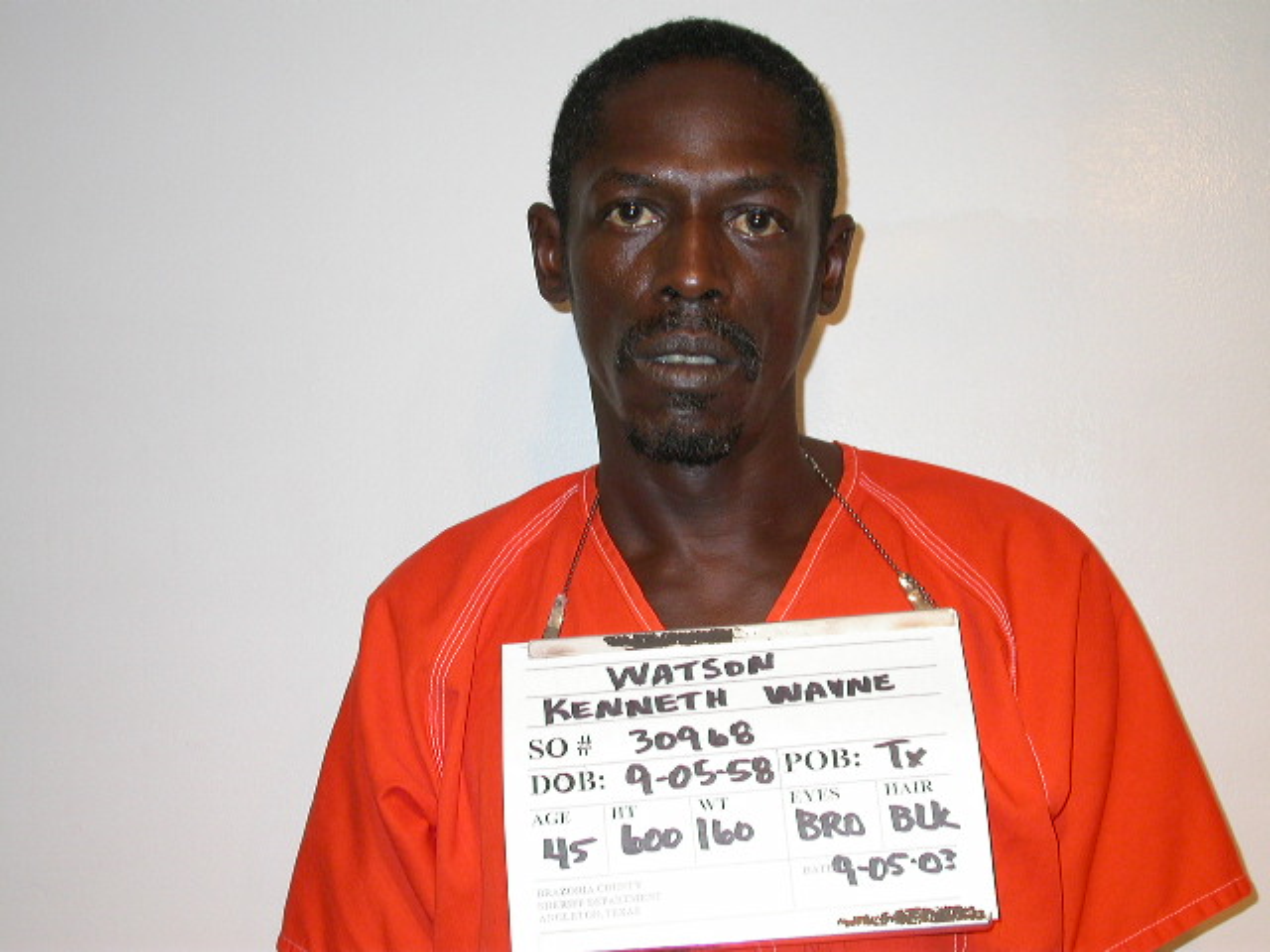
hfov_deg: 32.2
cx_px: 635
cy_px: 476
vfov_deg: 24.4
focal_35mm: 60
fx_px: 2201
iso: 100
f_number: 3.1
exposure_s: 1/60.3
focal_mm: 12.6
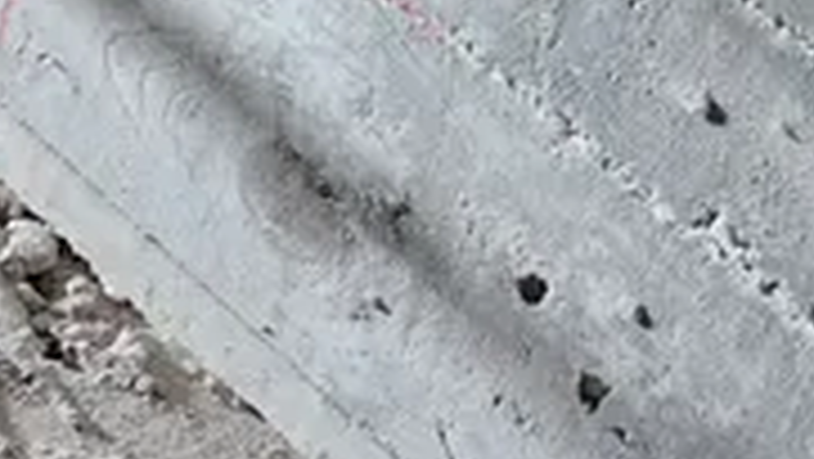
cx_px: -854
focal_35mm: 166
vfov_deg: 7.3
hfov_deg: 11.6
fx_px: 3585
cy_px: 558
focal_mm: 5.54
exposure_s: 1/51
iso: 200
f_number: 1.8
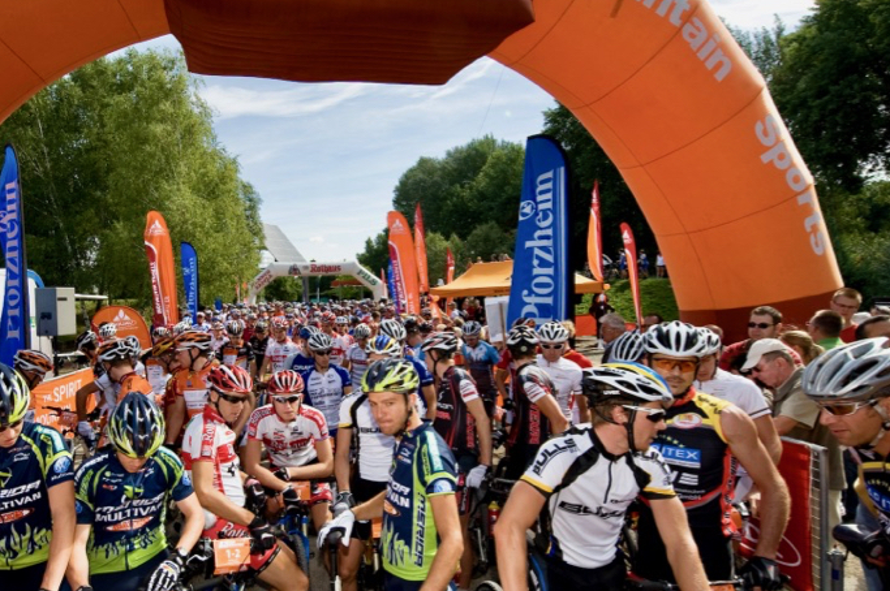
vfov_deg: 59.3
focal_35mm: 21
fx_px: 519
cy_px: 327
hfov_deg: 79.6
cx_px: 328
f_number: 8
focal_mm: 14
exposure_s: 1/400
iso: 200
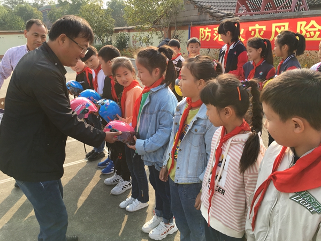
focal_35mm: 29
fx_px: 269
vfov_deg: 48.2
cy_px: 120
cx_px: 160
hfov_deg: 61.7
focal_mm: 4.15
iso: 25
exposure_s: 1/527
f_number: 2.2
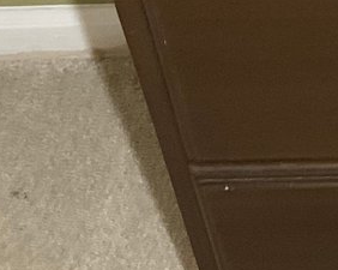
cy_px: -22
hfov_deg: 11.8
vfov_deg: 10.0
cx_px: 584
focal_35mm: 152
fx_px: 1519
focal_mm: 3
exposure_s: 1/40
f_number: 1.8
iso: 200
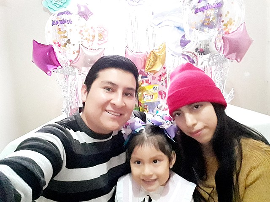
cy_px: 101
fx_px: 179
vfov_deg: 58.9
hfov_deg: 73.9
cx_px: 135
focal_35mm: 23
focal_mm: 1.95
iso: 640
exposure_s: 1/12
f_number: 2.2
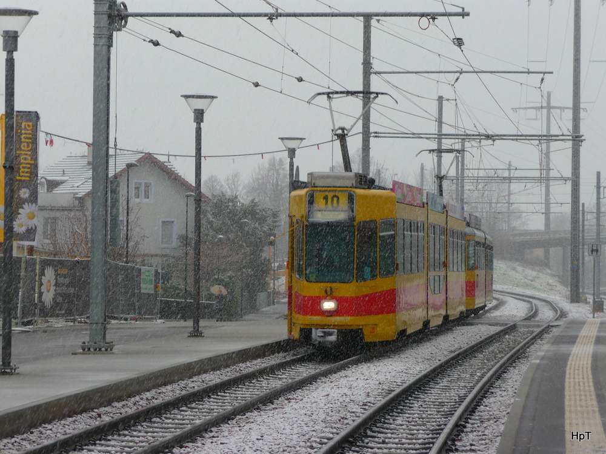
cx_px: 303
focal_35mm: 128
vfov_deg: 11.6
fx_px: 2241
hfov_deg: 15.4
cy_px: 227
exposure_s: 1/60
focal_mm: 21.8
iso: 100
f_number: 4.7
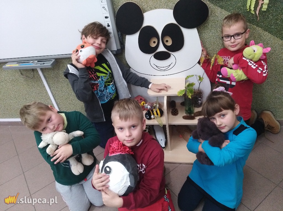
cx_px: 142
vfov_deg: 53.0
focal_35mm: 26
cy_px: 106
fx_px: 212
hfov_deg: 67.4
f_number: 2.2
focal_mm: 3.83
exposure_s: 1/20
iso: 665
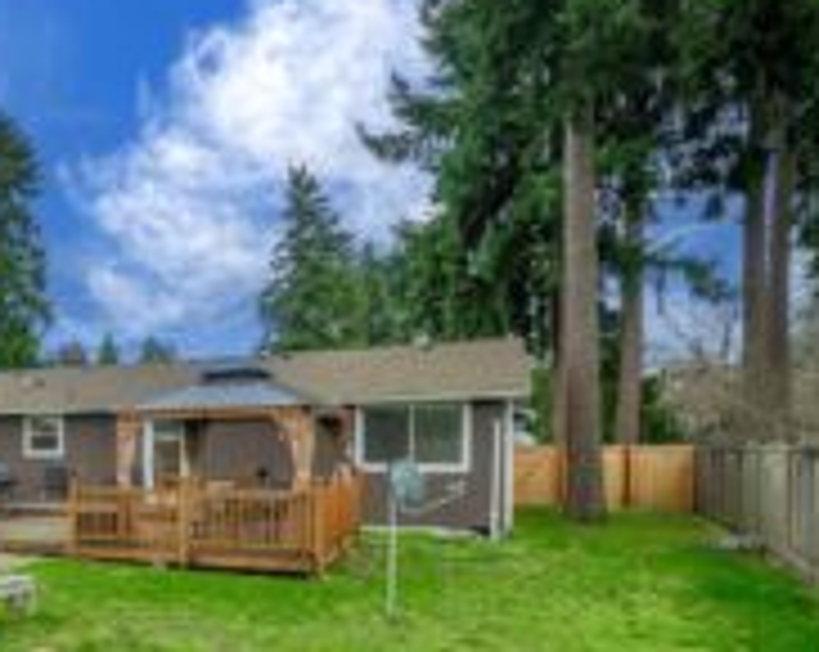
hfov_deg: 46.4
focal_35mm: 31
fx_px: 750
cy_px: 465
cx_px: -27
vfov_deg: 45.8
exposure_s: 1/30
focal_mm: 15
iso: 80
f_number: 7.1
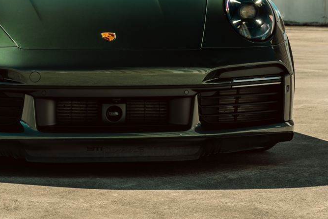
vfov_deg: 7.4
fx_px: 1676
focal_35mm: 184
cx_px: 135
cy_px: -28
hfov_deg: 11.2
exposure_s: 1/200
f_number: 9
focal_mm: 64
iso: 100
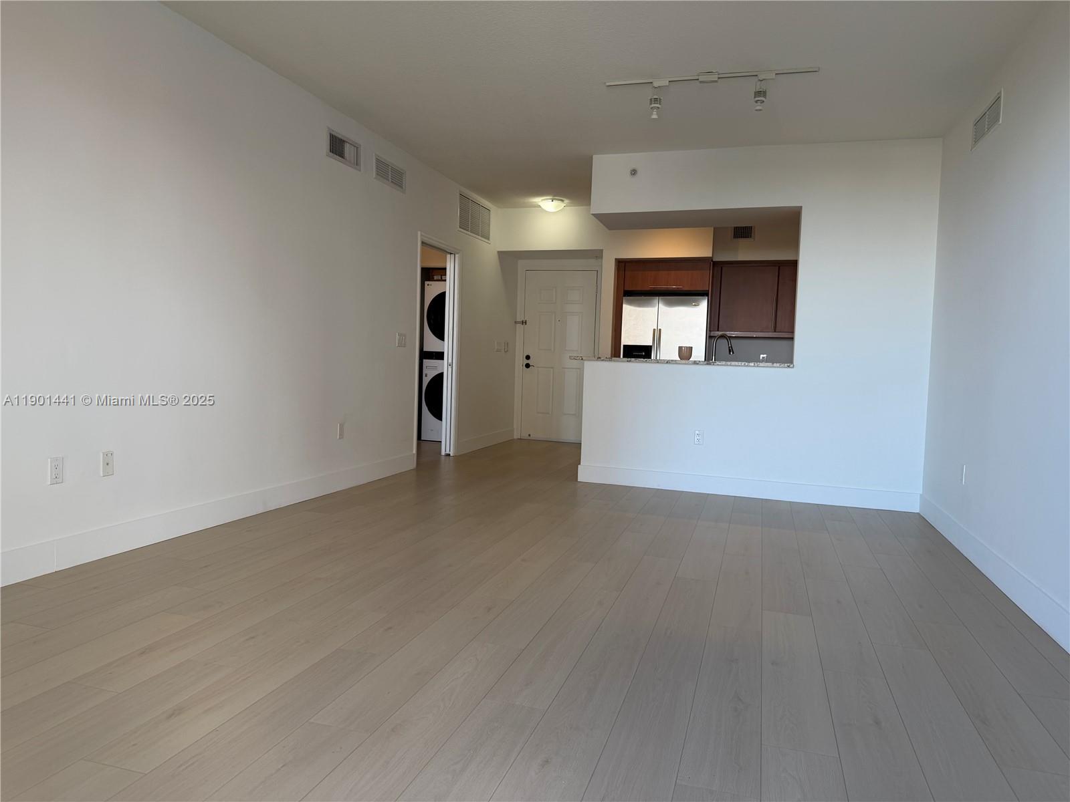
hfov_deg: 71.6
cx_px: 535
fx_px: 742
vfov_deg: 56.8
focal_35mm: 24
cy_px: 401
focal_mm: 6.76
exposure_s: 1/121
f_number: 1.78
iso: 80
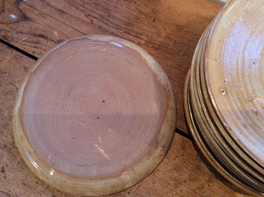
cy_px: 98
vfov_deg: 44.1
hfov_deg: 56.9
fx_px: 244
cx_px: 132
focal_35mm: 32
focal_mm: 3.3
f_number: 2.4
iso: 80
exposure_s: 1/25
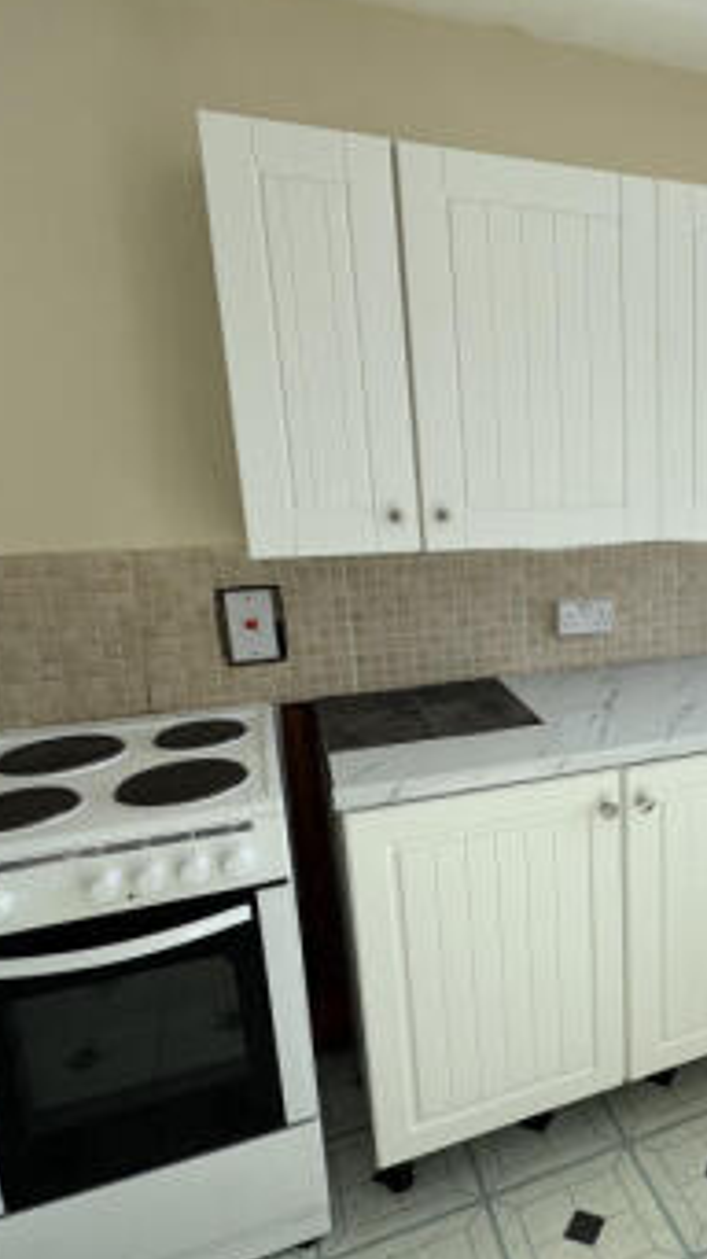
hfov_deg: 39.5
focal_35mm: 26
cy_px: 664
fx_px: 868
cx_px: 694
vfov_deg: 71.9
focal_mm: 2.22
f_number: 2.2
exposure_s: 1/366
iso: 40
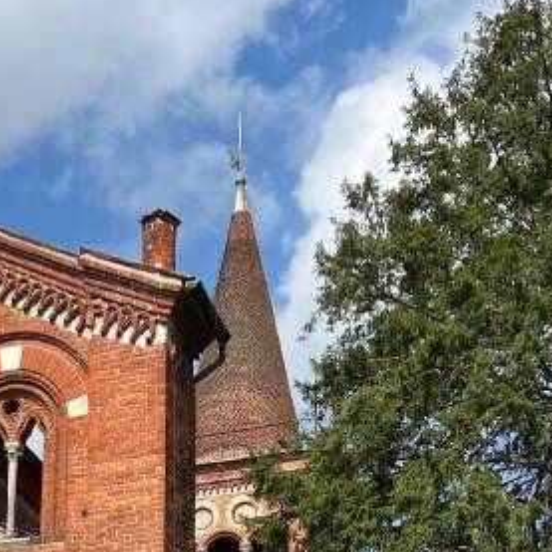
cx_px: -8
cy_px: 654
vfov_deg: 19.3
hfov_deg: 19.8
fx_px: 1534
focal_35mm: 85
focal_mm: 5.7
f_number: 1.5
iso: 50
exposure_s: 1/5587
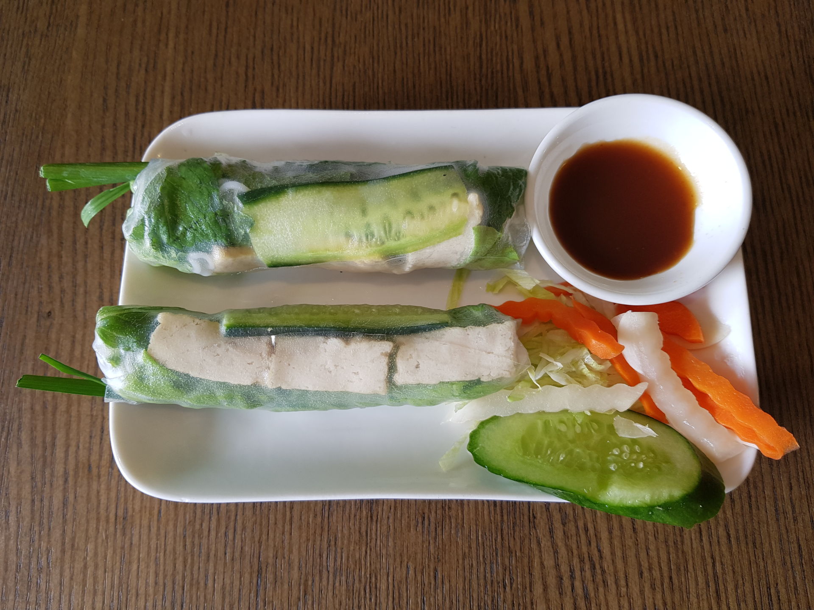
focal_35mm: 26
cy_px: 305
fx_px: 611
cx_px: 407
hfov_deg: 67.3
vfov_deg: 53.1
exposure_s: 1/104
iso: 40
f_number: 1.7
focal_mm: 4.2
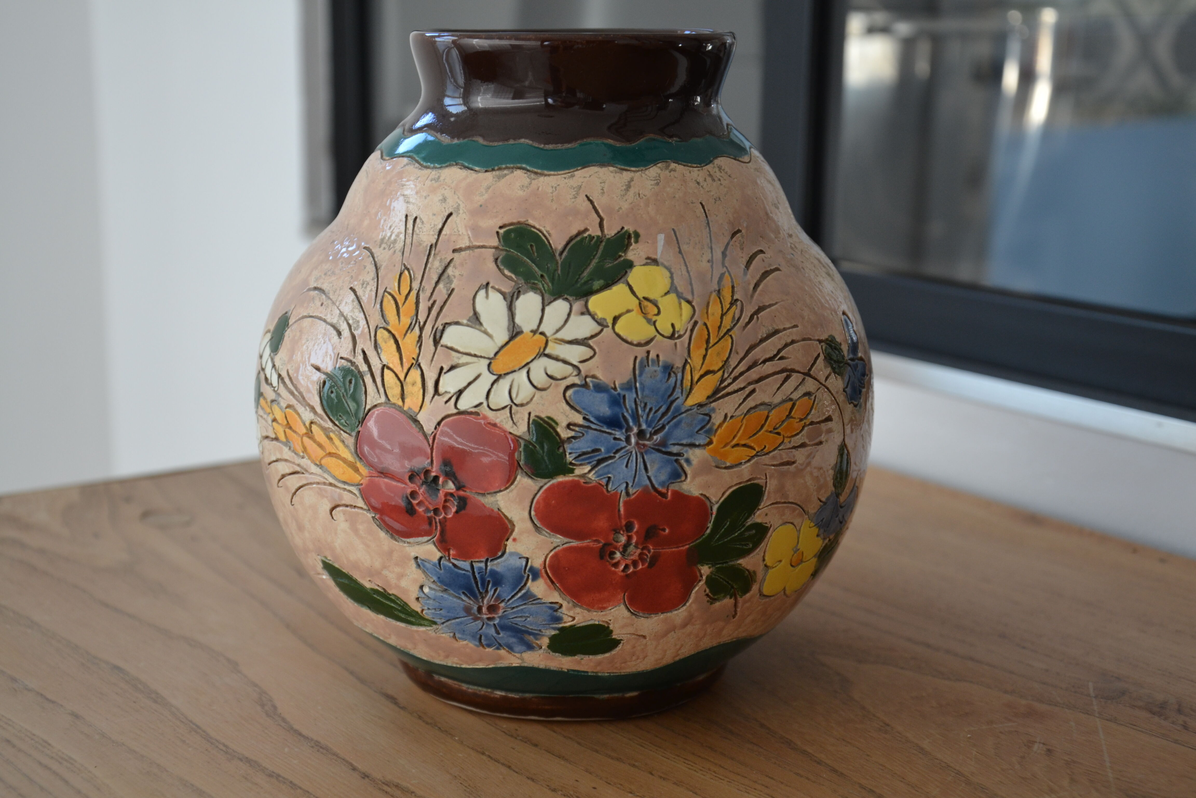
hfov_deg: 31.9
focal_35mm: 63
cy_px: 399
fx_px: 2093
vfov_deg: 21.6
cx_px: 598
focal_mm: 42
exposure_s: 1/125
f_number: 5.6
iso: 400
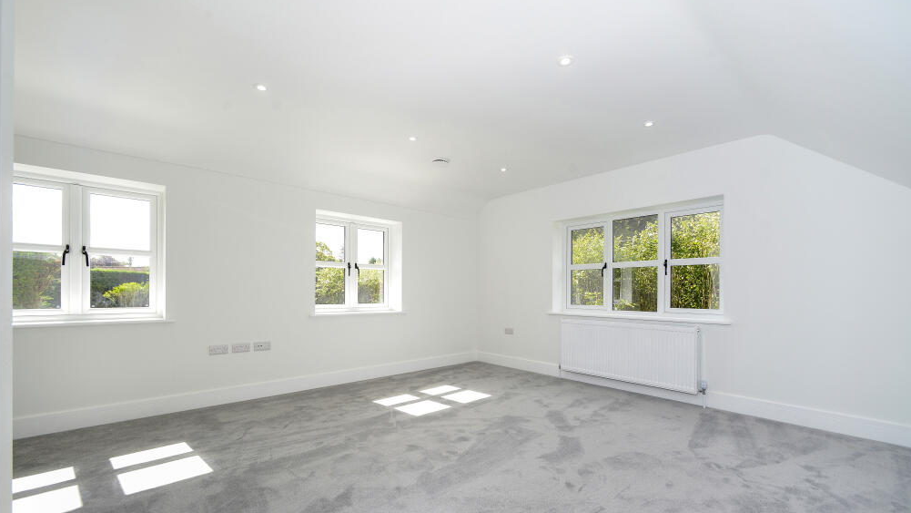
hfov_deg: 103.0
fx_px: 362
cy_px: 292
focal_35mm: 15
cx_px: 461
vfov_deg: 70.2
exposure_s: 1/125
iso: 400
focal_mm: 14
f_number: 7.1
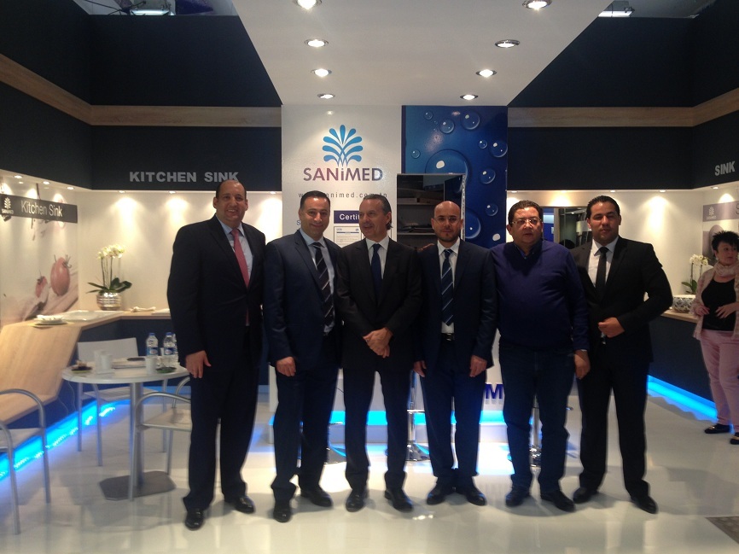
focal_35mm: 33
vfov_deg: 42.9
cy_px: 277
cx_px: 370
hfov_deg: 55.4
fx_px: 704
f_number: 2.4
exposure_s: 1/20
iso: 64
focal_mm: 4.12
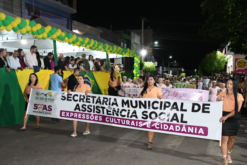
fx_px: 268
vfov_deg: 34.2
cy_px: 82
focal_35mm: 39
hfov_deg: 49.5
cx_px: 124
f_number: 5
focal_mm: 26
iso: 8000
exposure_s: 1/80
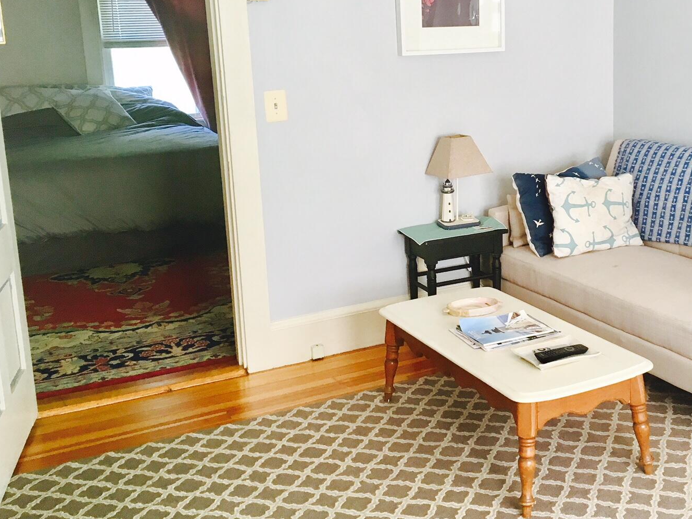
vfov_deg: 32.6
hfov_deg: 41.9
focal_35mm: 44
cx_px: 505
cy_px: 180
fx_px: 880
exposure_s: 1/30
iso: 50
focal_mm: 4.15
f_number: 2.2
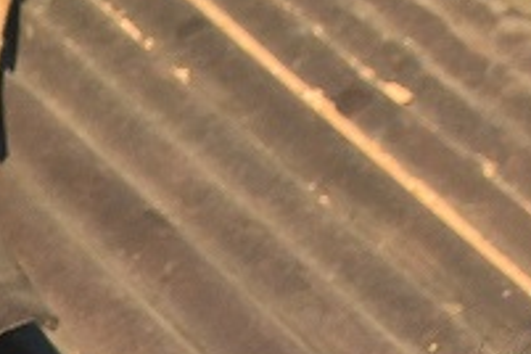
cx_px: -703
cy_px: 1036
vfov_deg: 3.0
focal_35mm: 453
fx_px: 6681
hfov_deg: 4.5
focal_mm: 38
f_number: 9
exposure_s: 1/320
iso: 200
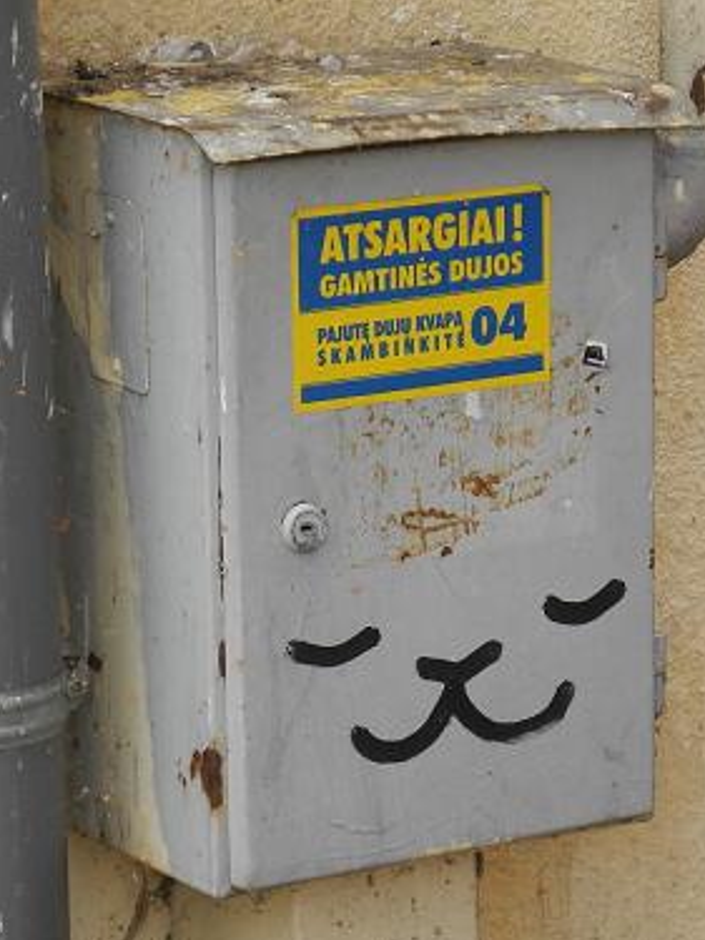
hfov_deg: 12.1
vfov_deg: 16.2
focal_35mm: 122
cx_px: 351
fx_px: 3315
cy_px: 476
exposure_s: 1/160
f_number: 4.5
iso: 100
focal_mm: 25.4
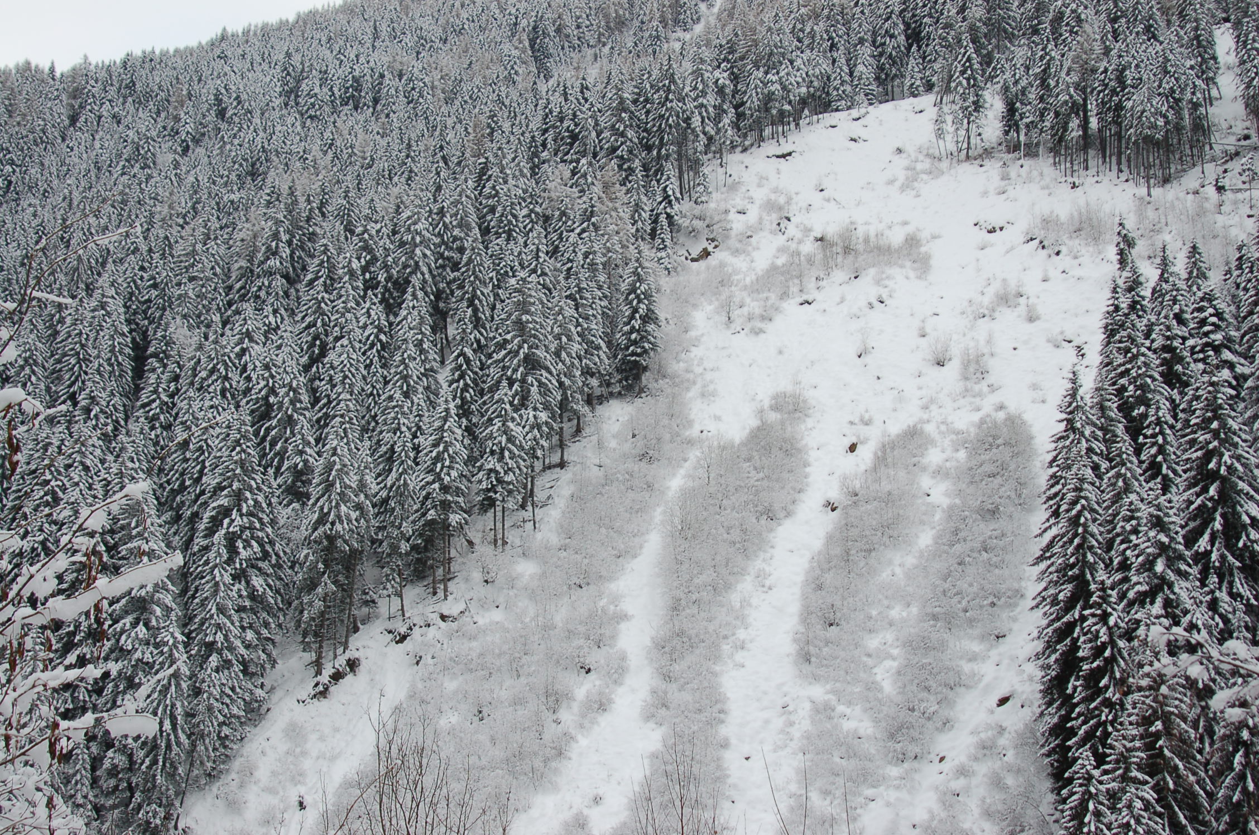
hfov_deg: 46.5
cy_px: 418
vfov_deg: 31.8
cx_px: 630
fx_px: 1466
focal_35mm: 42
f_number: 5
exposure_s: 1/100
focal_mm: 28
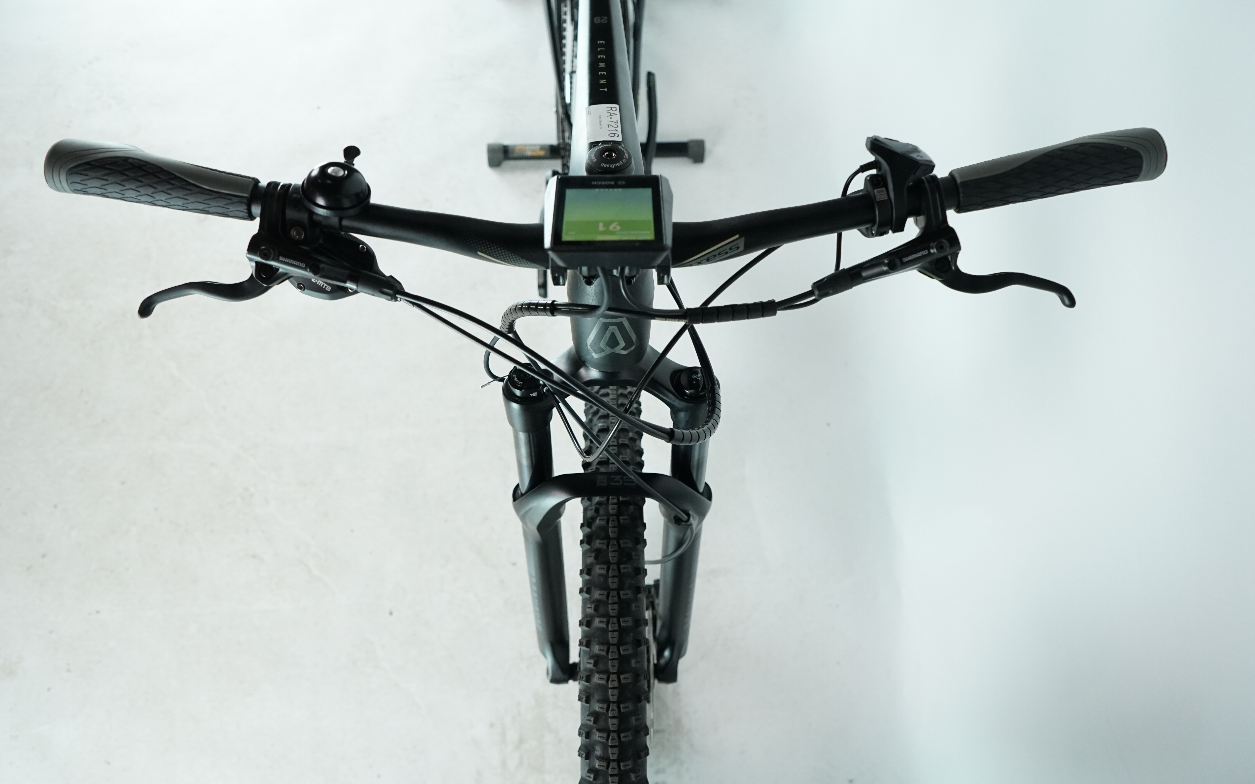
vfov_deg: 43.1
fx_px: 992
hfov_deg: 64.6
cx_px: 621
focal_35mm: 29
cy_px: 417
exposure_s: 1/200
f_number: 5
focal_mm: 28
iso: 2000
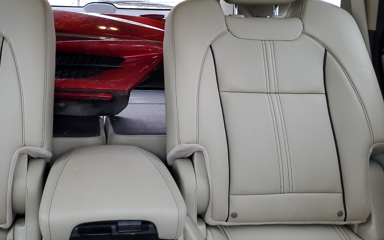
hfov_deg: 49.6
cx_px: 133
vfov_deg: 32.1
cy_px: 58
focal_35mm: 39
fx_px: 408
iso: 187
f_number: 1.5
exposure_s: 1/60.2
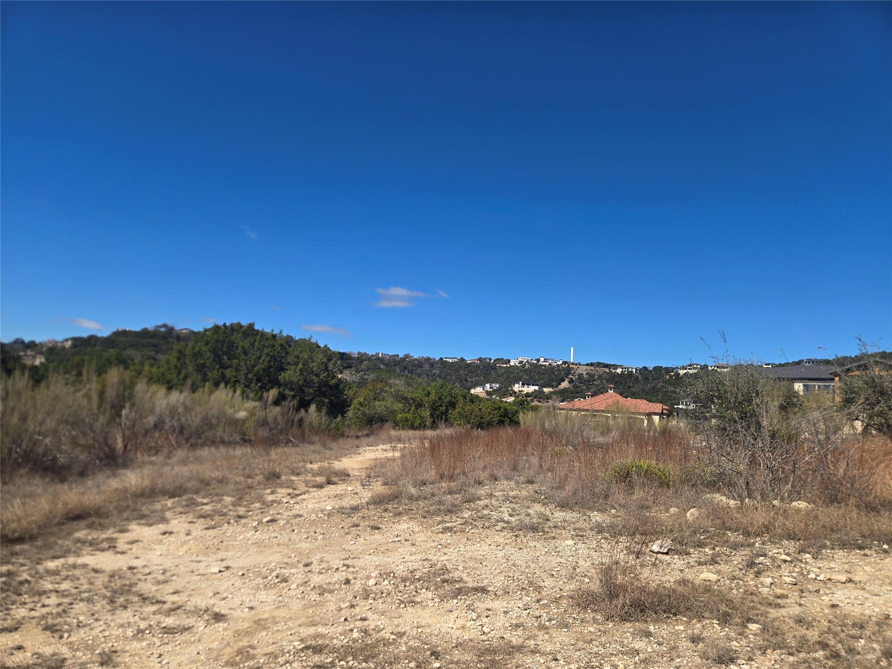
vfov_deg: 58.9
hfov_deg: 73.9
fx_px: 593
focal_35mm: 23
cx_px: 446
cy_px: 334
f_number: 1.8
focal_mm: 5.4
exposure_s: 1/2456
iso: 25
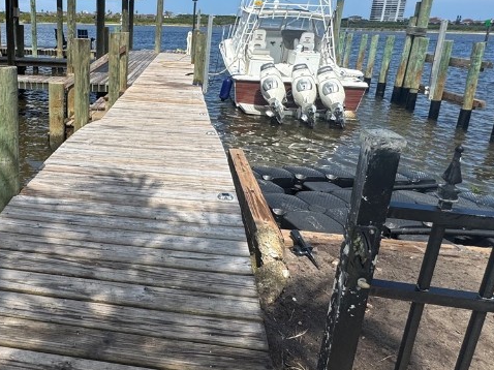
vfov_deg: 46.5
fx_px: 428
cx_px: 117
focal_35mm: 30
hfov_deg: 56.7
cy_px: 146
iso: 50
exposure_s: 1/2208
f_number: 2.2
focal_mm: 2.22
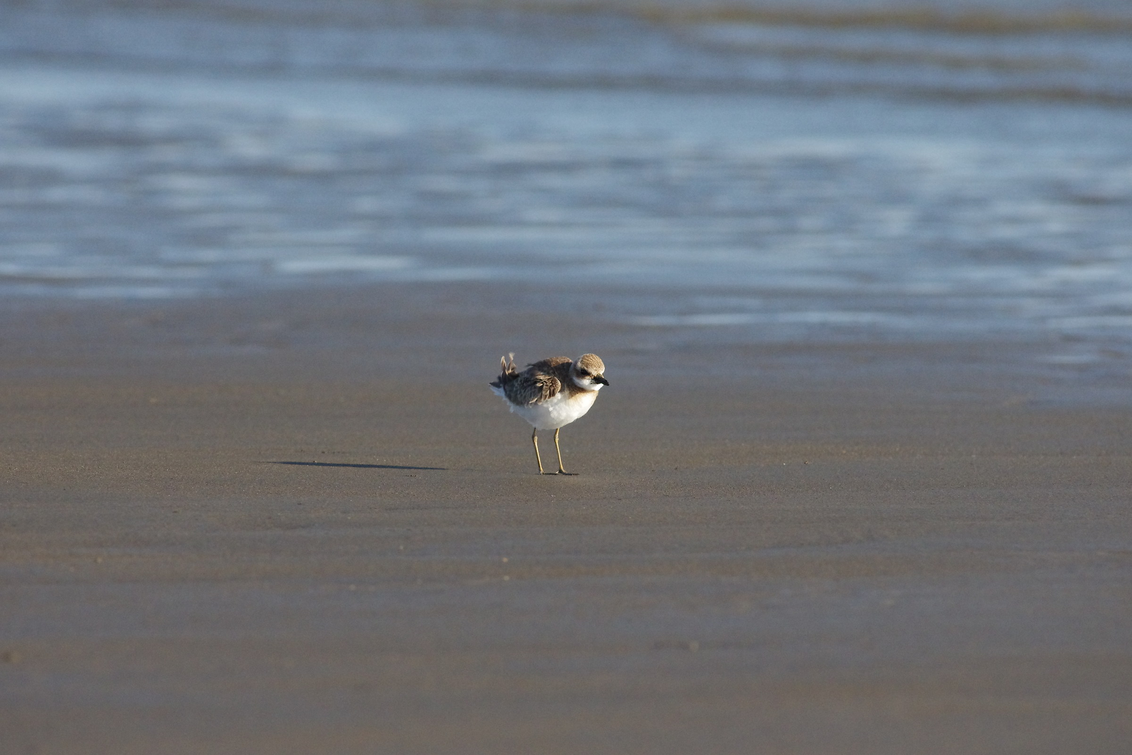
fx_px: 26411
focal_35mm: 840
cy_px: 378
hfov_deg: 2.5
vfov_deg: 1.6
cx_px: 566
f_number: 8
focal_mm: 560
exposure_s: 1/800
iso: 2000
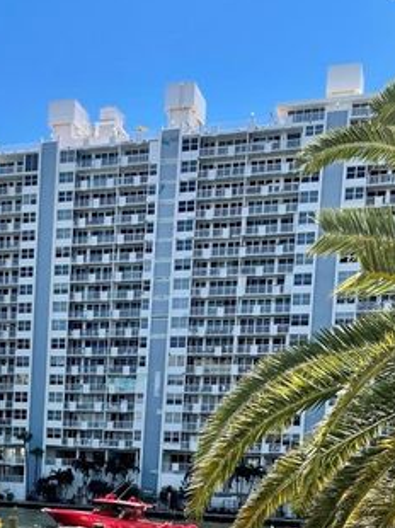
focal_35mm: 56
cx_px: 77
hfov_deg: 25.6
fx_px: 853
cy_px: 531
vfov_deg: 31.7
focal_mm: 5.1
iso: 32
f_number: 1.6
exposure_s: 1/2924
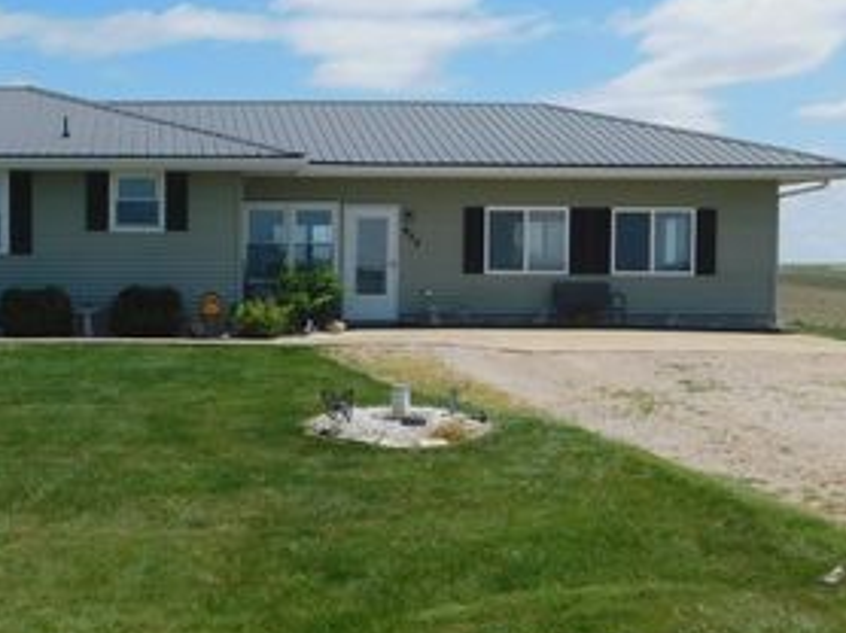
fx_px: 1319
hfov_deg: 34.3
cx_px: 149
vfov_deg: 27.0
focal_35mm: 54
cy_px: 318
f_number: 6.4
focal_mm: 5.3
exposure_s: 1/640
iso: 125
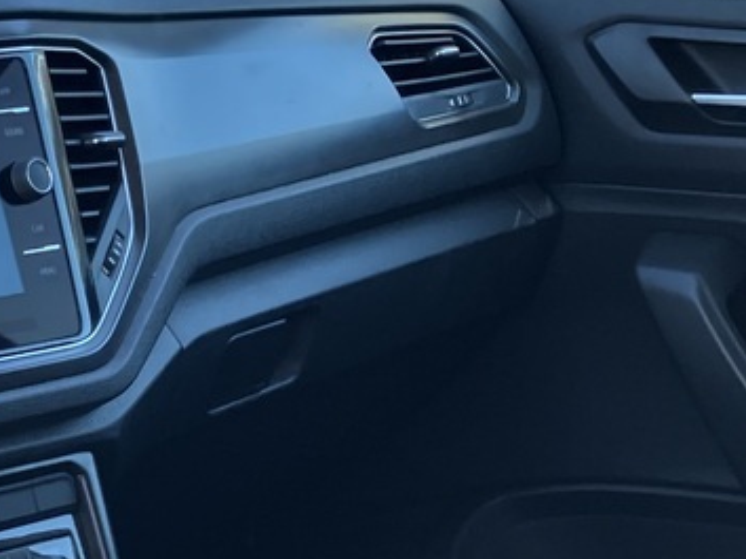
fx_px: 2455
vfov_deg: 13.0
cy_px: 314
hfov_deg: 15.8
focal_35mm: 114
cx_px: -400
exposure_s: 1/121
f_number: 1.8
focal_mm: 3.99
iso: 32
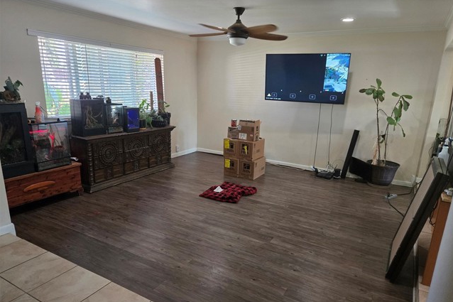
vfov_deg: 53.0
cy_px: 169
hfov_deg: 73.8
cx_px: 226
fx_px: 302
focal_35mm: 24
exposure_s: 1/120
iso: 400
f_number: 1.8
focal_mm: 5.4
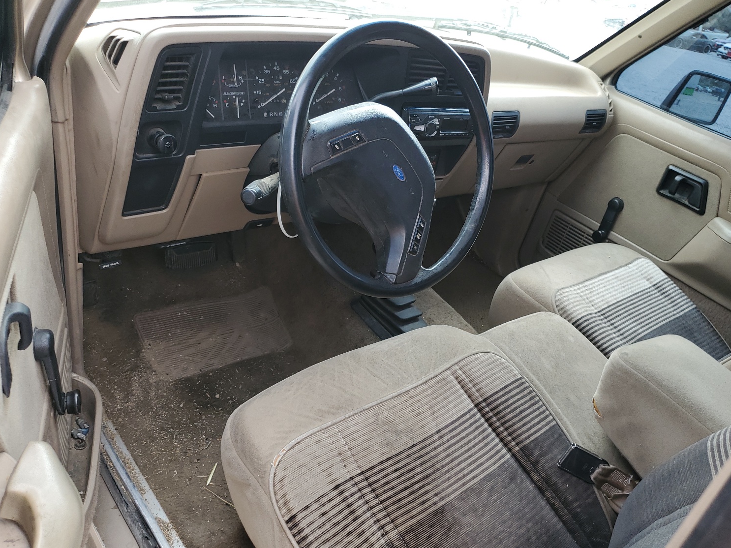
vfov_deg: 49.7
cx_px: 376
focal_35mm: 28
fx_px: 591
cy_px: 293
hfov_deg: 63.4
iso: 50
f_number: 1.5
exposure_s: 1/149
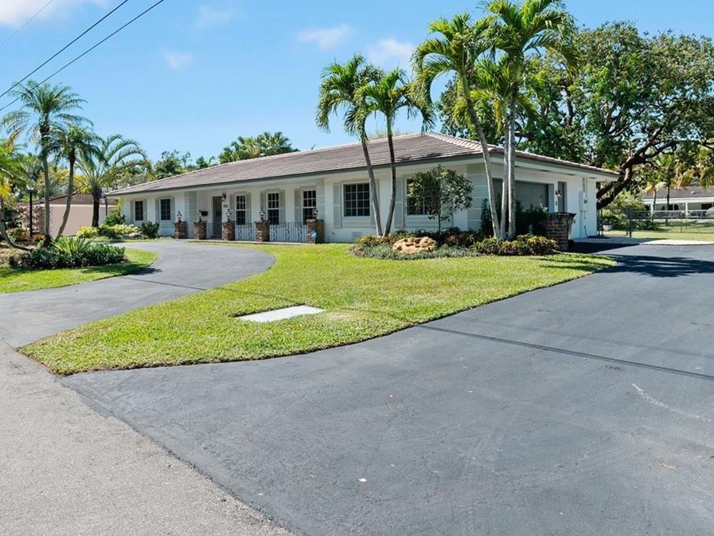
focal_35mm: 24
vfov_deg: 56.4
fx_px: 495
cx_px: 302
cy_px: 217
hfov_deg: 71.2
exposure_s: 1/320
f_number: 9
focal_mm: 14
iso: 100
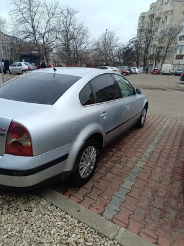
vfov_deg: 71.6
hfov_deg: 56.8
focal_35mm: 24
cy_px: 123
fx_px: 170
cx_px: 92
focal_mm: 5.59
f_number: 1.88
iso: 52
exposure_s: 1/238
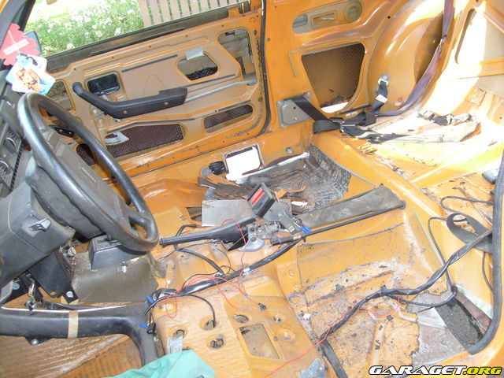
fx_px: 510
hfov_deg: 52.6
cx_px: 252
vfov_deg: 40.7
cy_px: 189
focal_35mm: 35
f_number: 2.8
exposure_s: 1/90
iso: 120
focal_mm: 5.8
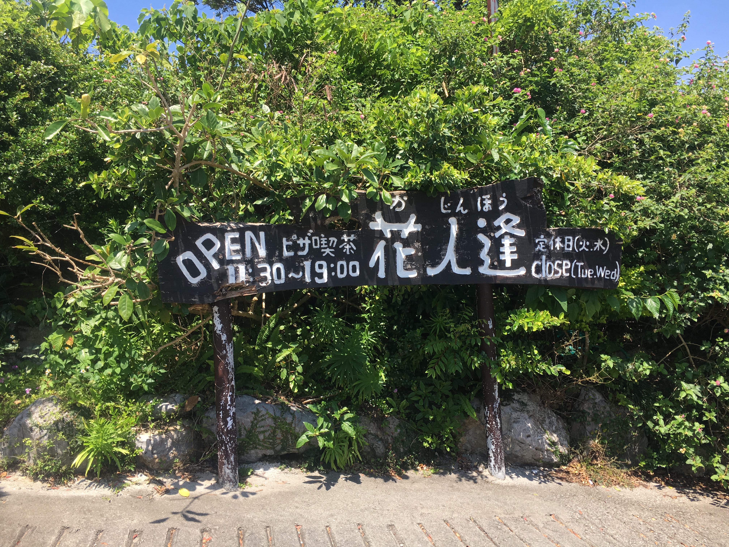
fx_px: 611
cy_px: 274
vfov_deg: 48.2
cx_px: 364
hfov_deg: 61.7
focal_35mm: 29
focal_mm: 4.15
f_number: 2.2
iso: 25
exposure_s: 1/674
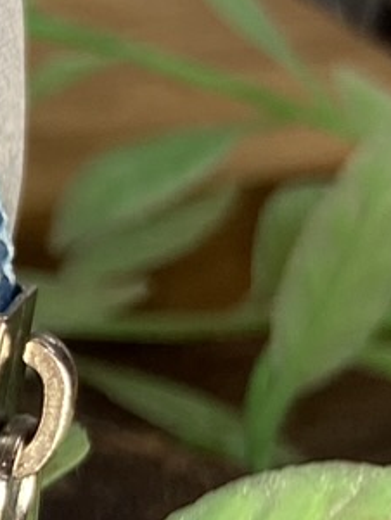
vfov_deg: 11.2
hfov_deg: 7.6
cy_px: 330
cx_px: -656
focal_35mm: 177
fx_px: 2664
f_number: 1.8
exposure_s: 1/120
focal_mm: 4.25
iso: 40
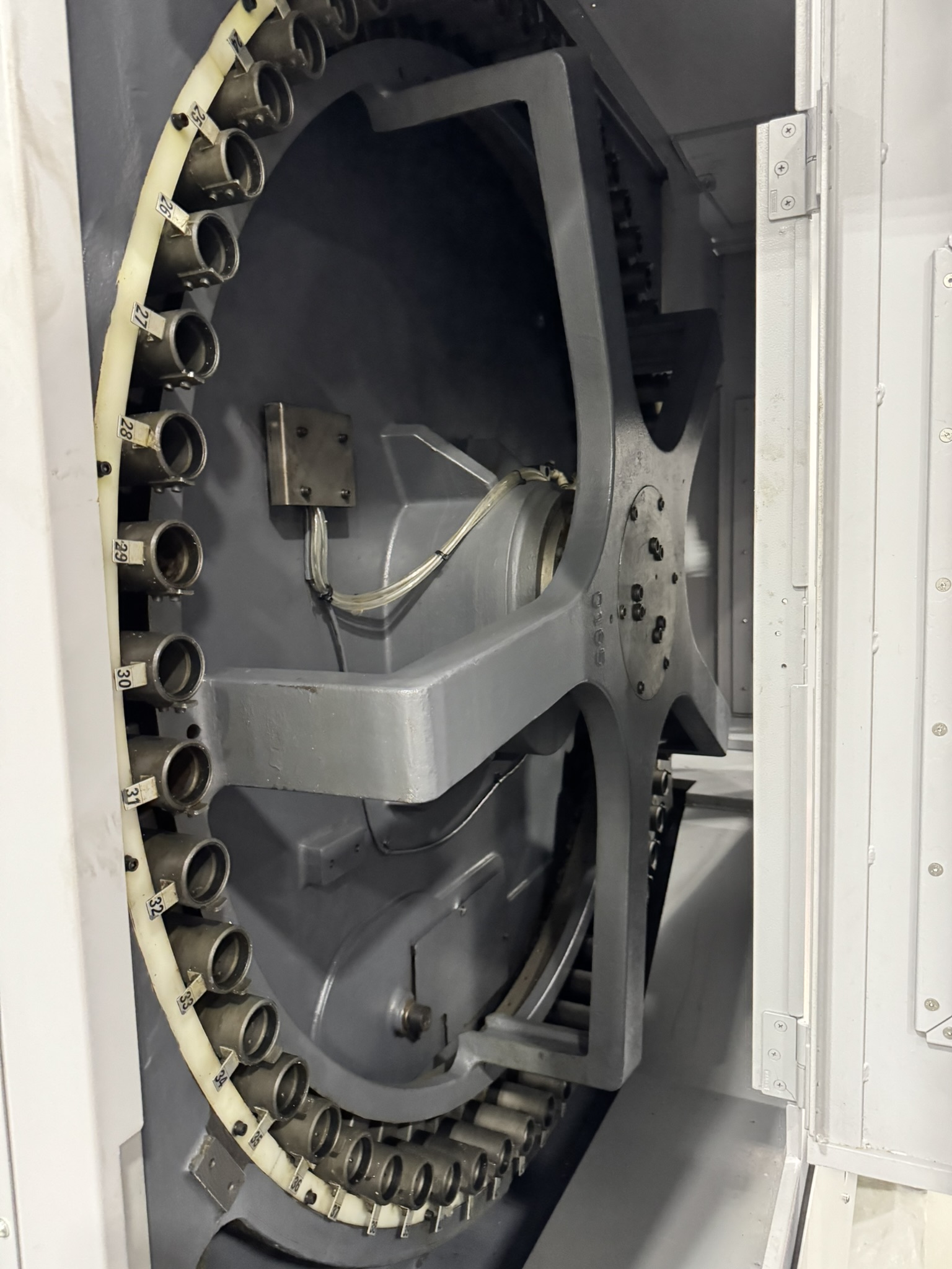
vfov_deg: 71.6
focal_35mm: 24
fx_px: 880
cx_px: 476
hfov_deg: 56.8
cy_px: 634
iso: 800
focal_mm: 6.76
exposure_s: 1/41
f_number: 1.78
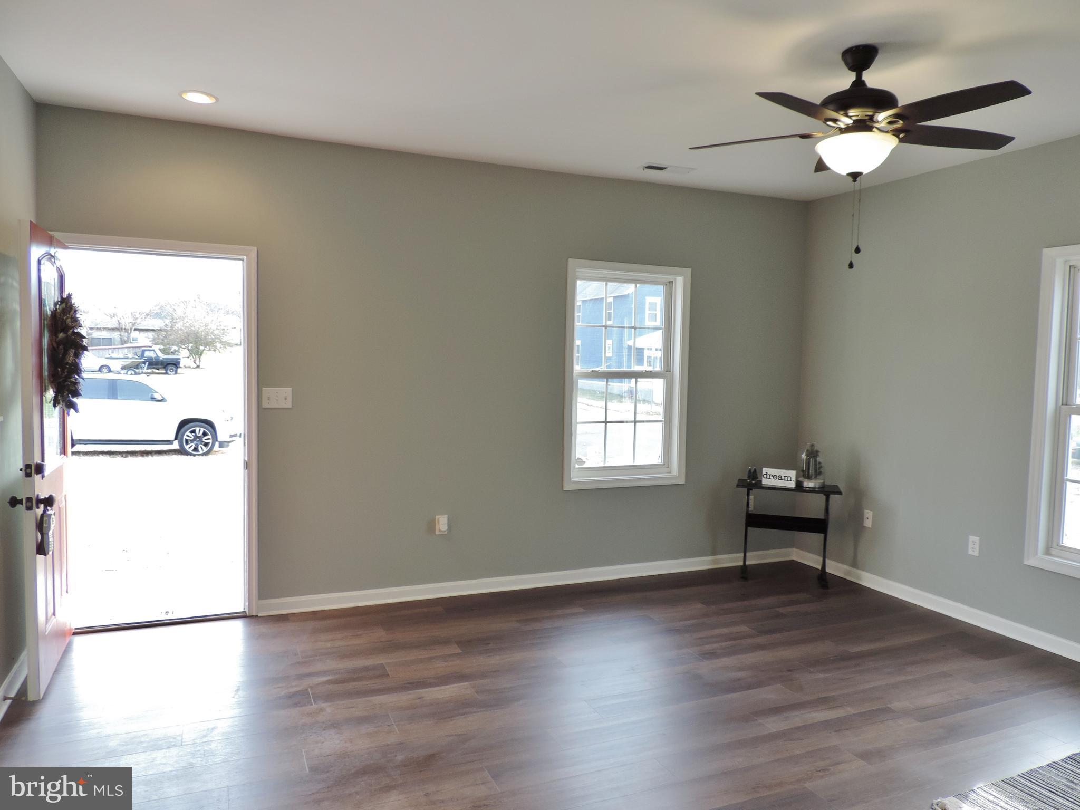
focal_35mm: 24
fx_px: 749
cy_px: 405
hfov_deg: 71.6
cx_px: 540
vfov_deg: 56.8
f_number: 3
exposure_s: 1/30
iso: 80
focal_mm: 4.3
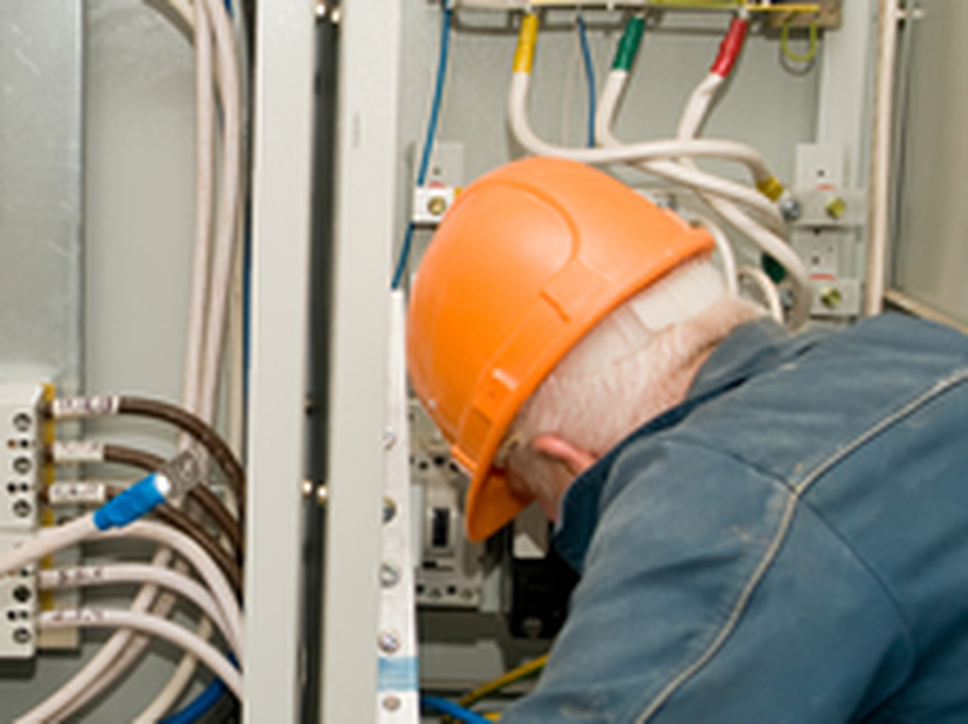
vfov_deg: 19.1
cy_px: 351
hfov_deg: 24.7
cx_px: 122
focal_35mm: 77
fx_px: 2155
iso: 200
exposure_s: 1/80
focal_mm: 23
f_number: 4
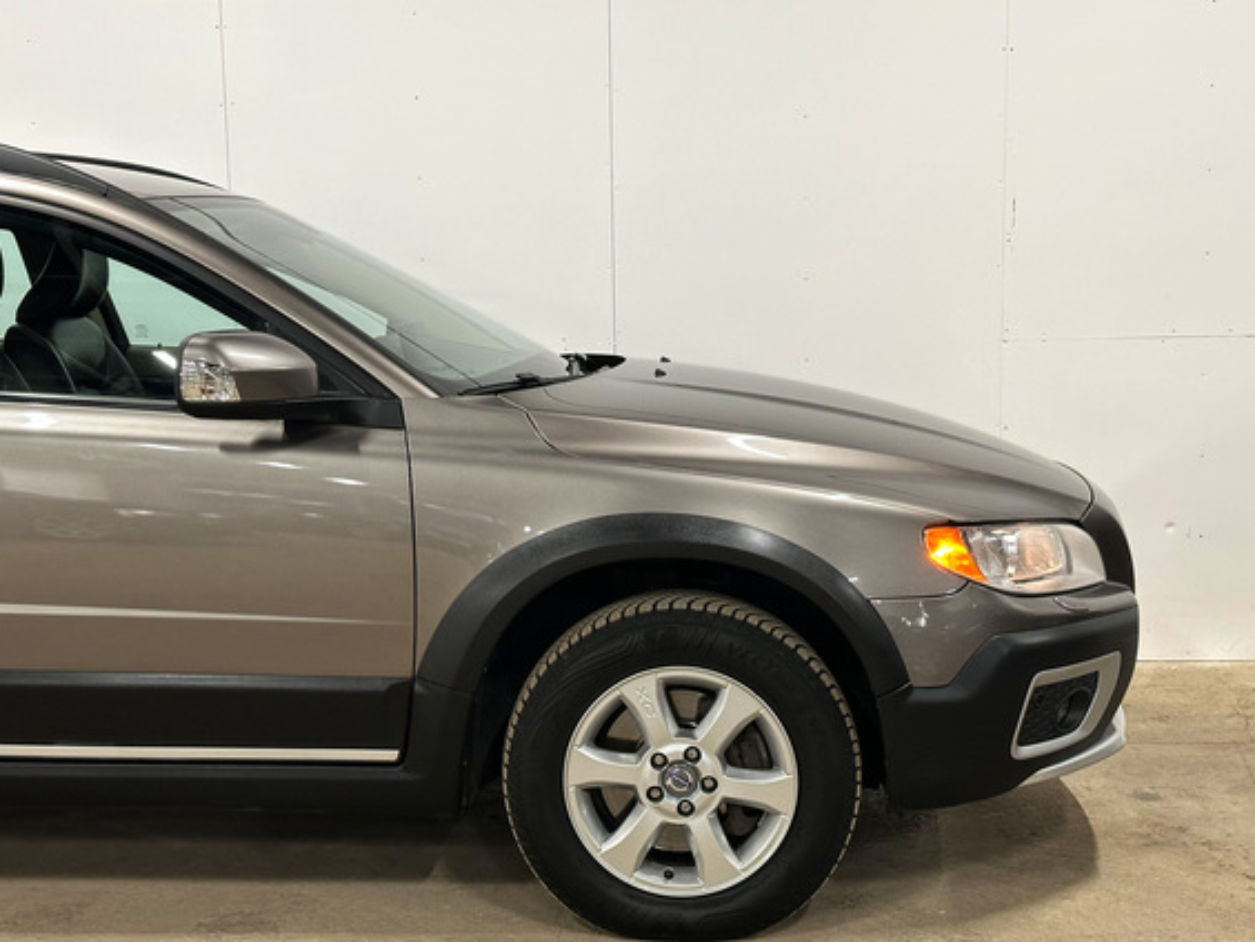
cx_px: 602
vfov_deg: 28.6
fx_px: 1849
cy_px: 480
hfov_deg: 37.5
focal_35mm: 51
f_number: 1.8
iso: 160
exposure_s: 1/50
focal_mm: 6.86
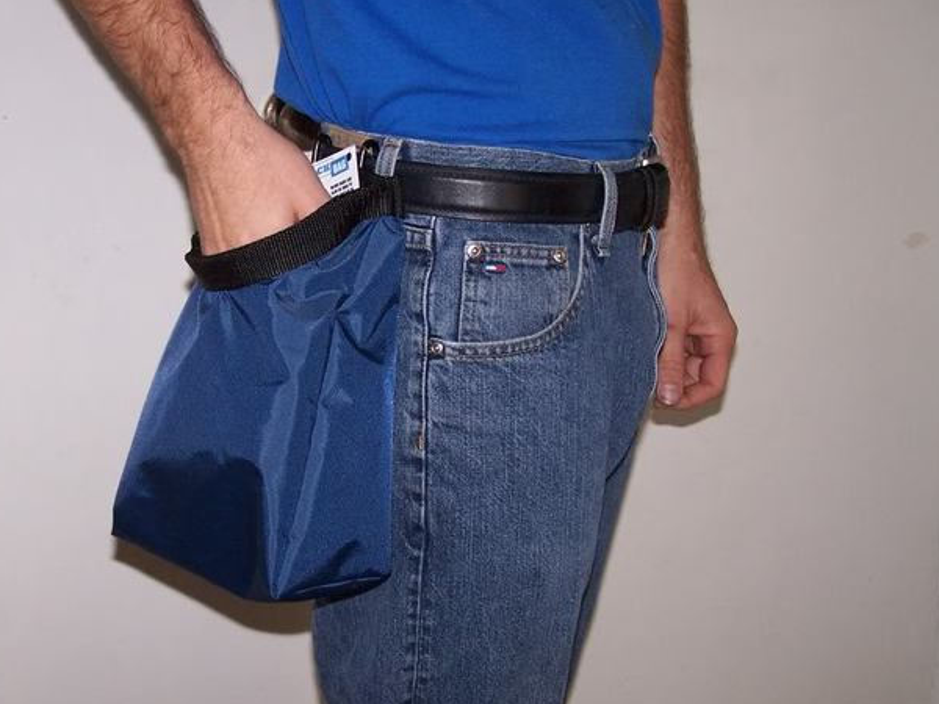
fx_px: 1845
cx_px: 330
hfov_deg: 28.4
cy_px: 391
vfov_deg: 21.6
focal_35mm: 68
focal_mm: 8.5
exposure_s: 1/60
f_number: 3
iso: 140
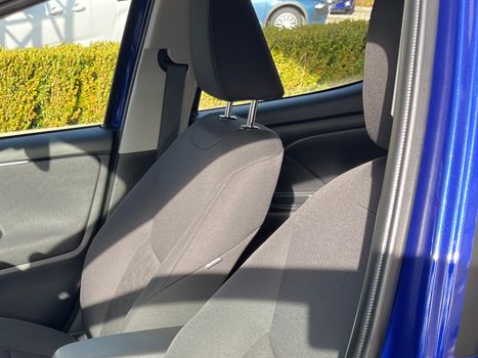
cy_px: 387
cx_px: -15
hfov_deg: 31.0
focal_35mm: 57
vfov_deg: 24.1
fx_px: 787
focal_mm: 5.1
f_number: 1.6
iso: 50
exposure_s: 1/350
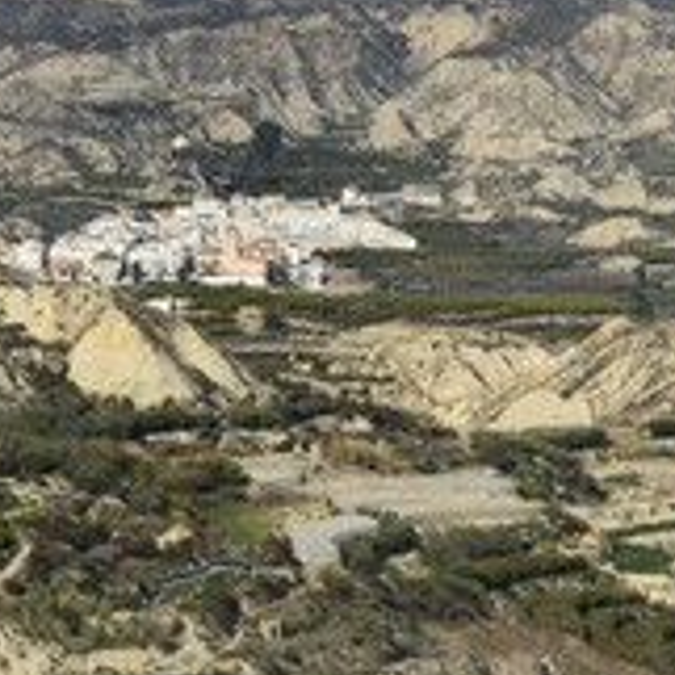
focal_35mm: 289
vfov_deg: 6.1
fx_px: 6376
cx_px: 143
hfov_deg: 6.1
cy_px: 323
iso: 200
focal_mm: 130
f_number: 13
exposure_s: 1/250
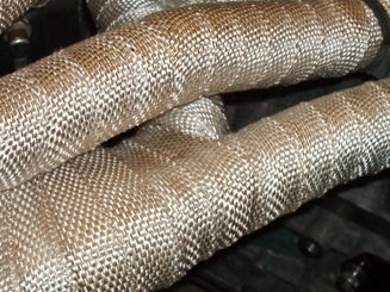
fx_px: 1081
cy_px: 46
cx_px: 246
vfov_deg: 15.3
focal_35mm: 96
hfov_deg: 20.4
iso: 200
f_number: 3.1
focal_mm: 8.2
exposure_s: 1/60
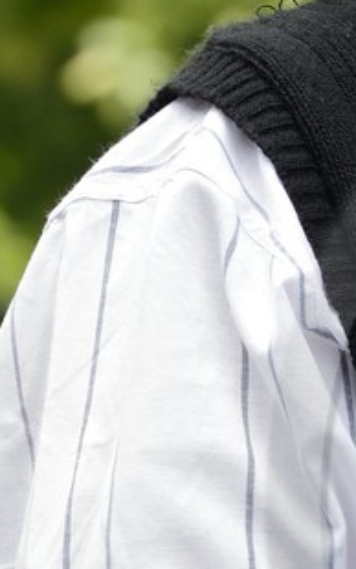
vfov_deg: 2.8
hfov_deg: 1.7
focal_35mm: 762
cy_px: 508
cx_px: 827
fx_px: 11818
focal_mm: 145
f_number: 7.1
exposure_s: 1/320
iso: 400
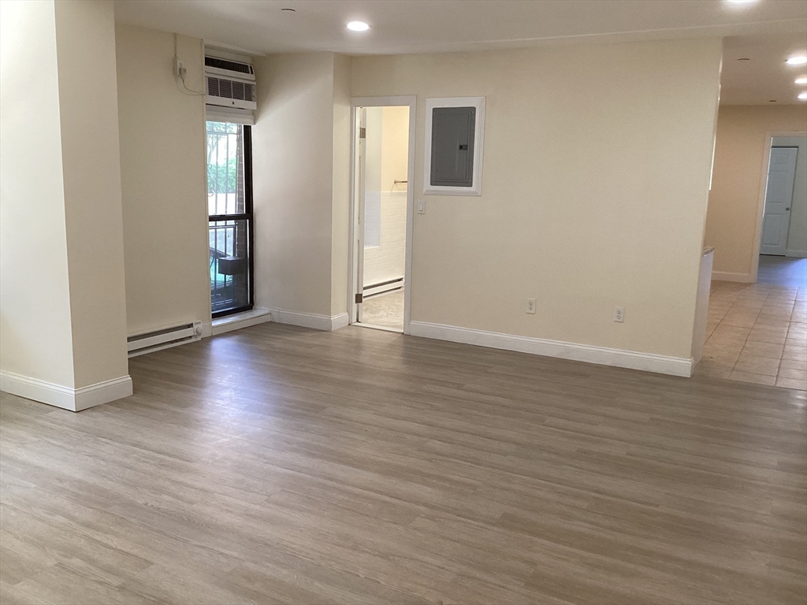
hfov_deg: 58.4
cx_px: 404
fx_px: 723
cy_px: 302
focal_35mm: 31
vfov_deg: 45.4
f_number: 2.4
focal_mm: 3.3
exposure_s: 1/60
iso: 160
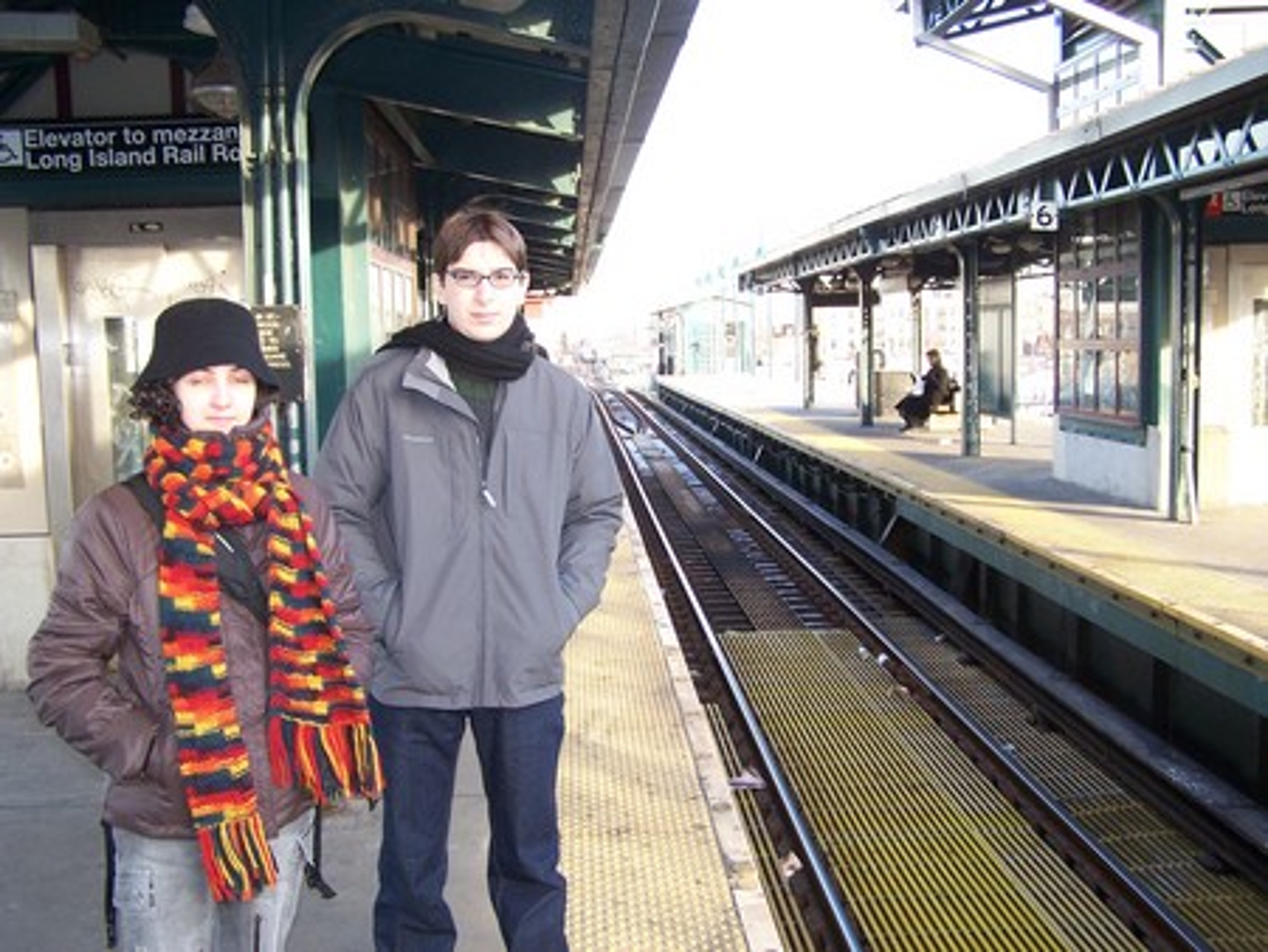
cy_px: 476
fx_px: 1393
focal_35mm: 38
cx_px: 634
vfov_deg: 37.8
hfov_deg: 49.0
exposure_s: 1/80
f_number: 2.8
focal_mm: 6.3
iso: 140
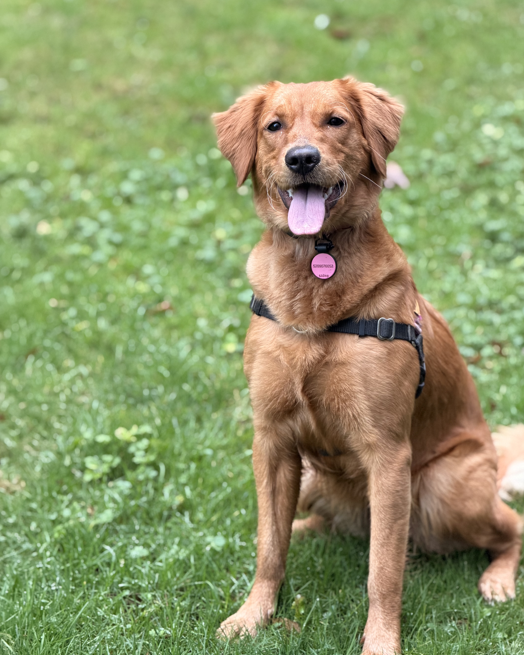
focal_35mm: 105
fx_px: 2035
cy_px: 329
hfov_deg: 14.7
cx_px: 264
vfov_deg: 18.3
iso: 200
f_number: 2.8
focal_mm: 16.89
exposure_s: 1/121
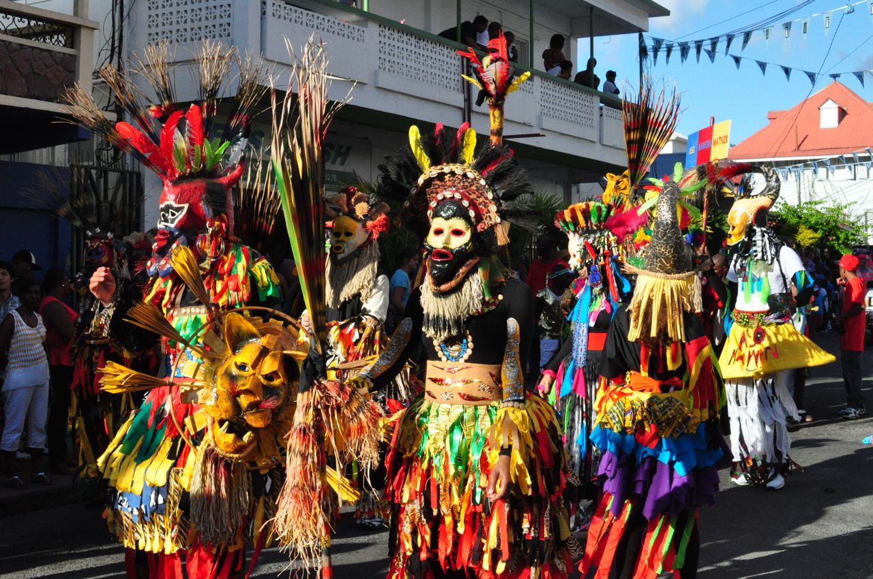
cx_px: 436
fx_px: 1271
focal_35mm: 52
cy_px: 290
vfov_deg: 25.7
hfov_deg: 37.9
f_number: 14
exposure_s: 1/800
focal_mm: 35
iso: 1600
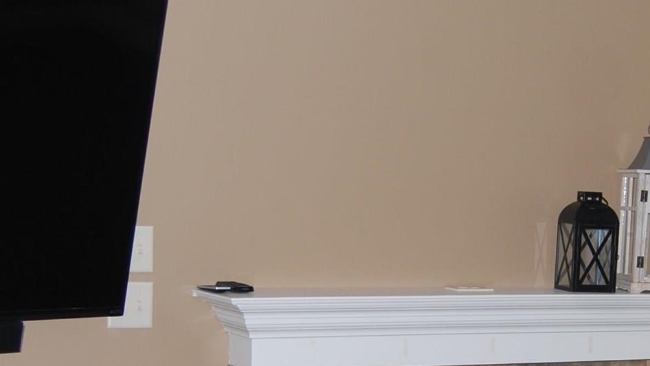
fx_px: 1586
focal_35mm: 92
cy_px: 316
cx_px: 451
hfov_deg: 23.0
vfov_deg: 13.1
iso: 200
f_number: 3.5
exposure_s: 1/60
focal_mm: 18
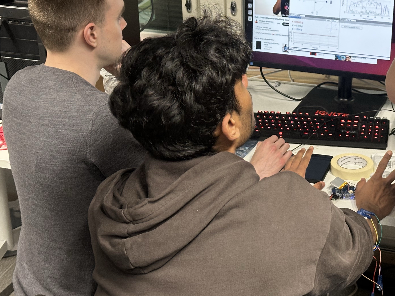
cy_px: 88
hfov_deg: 27.6
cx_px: 268
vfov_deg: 20.9
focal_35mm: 70
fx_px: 799
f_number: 1.78
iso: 250
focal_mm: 6.86
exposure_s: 1/40
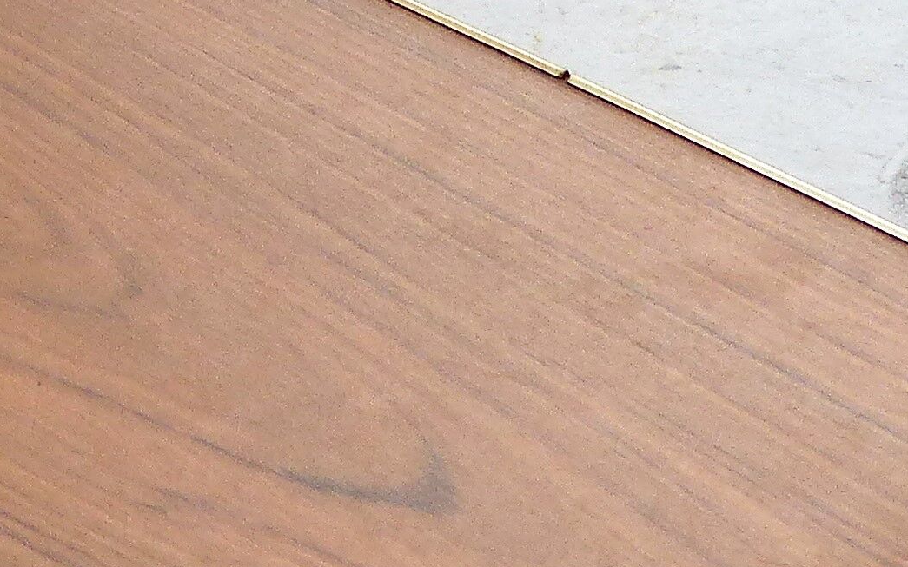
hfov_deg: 14.9
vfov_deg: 9.1
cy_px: 1024
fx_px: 3415
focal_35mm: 138
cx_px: 40
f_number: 4
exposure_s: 1/500
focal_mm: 6
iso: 100
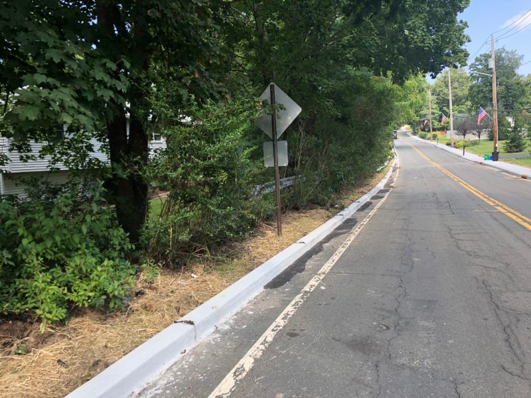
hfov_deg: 63.4
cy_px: 199
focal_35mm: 28
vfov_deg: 49.7
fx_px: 430
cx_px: 266
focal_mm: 4
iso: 20
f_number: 1.8
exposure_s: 1/236
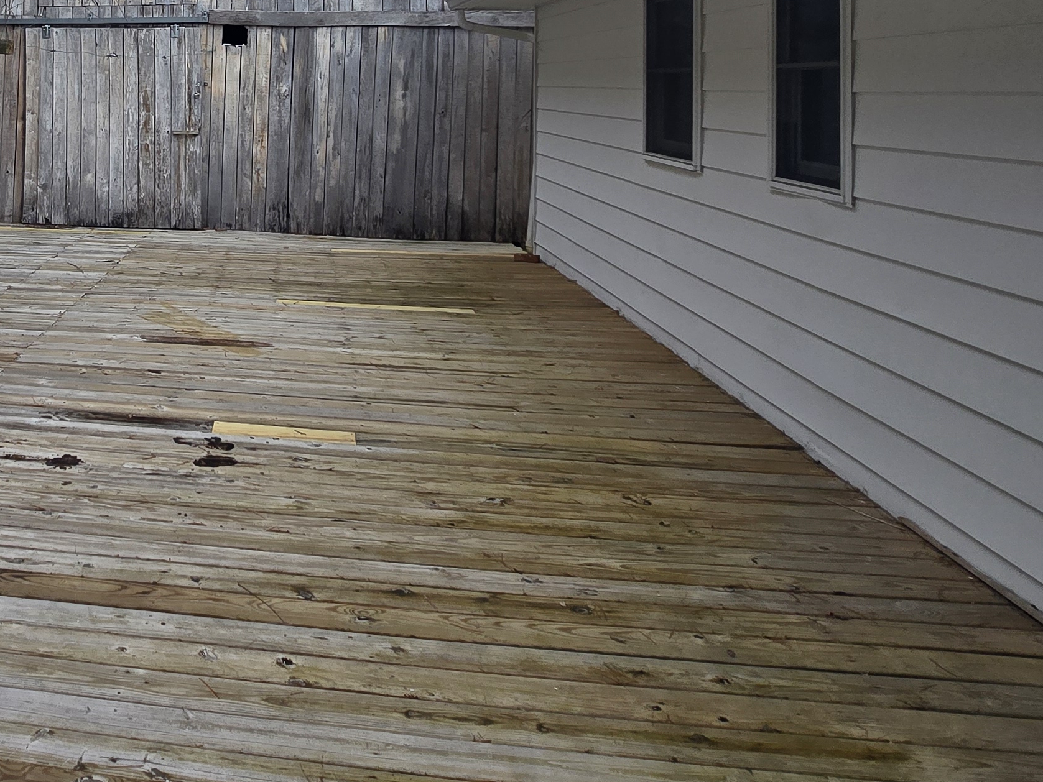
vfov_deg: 41.3
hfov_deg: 52.8
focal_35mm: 31
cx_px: 147
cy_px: 58
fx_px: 934
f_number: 2.2
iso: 50
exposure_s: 1/1283
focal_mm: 2.2
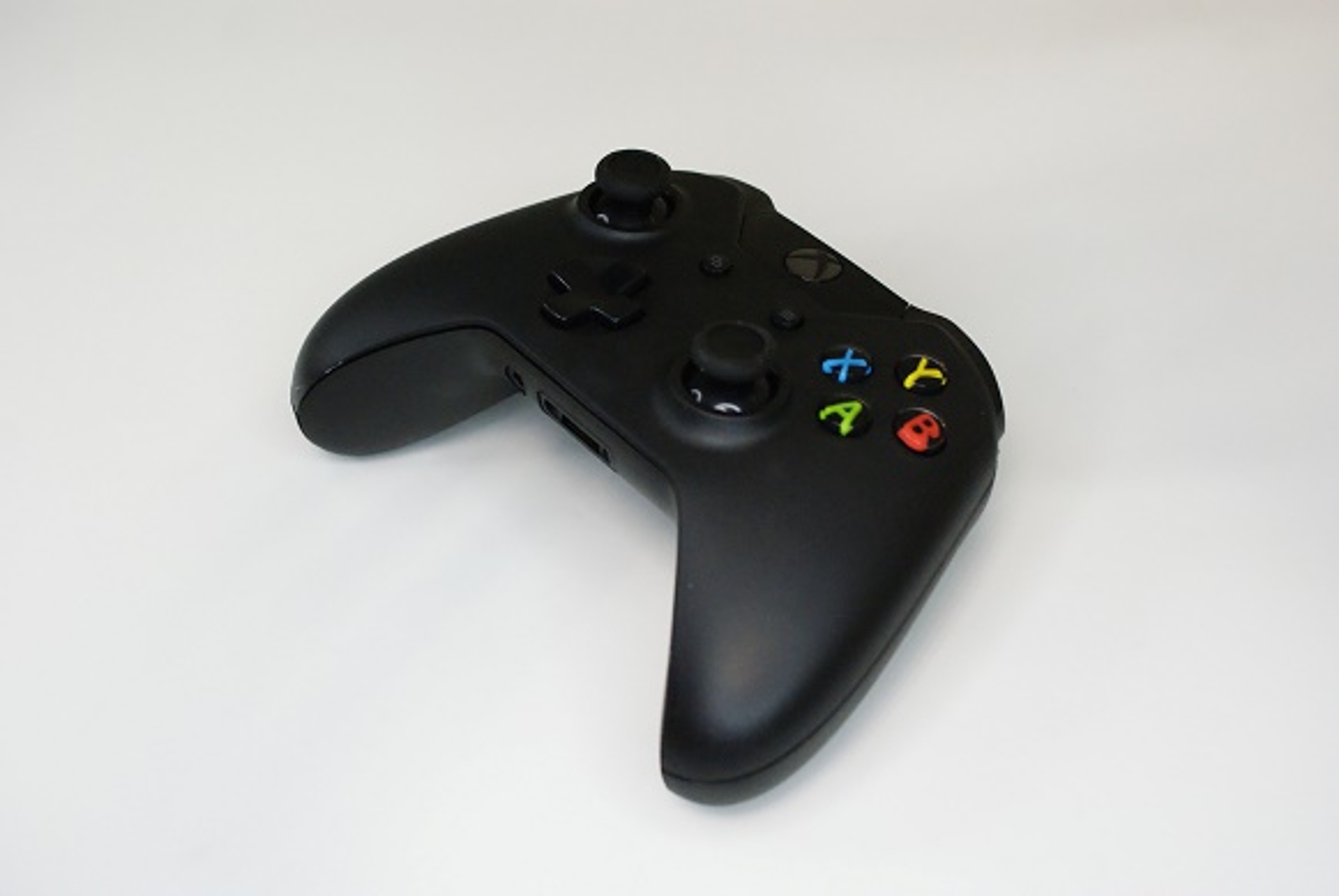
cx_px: 670
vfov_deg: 25.8
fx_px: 1955
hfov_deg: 37.8
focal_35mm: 52
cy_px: 448
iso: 1600
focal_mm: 35
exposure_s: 1/160
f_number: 5.6
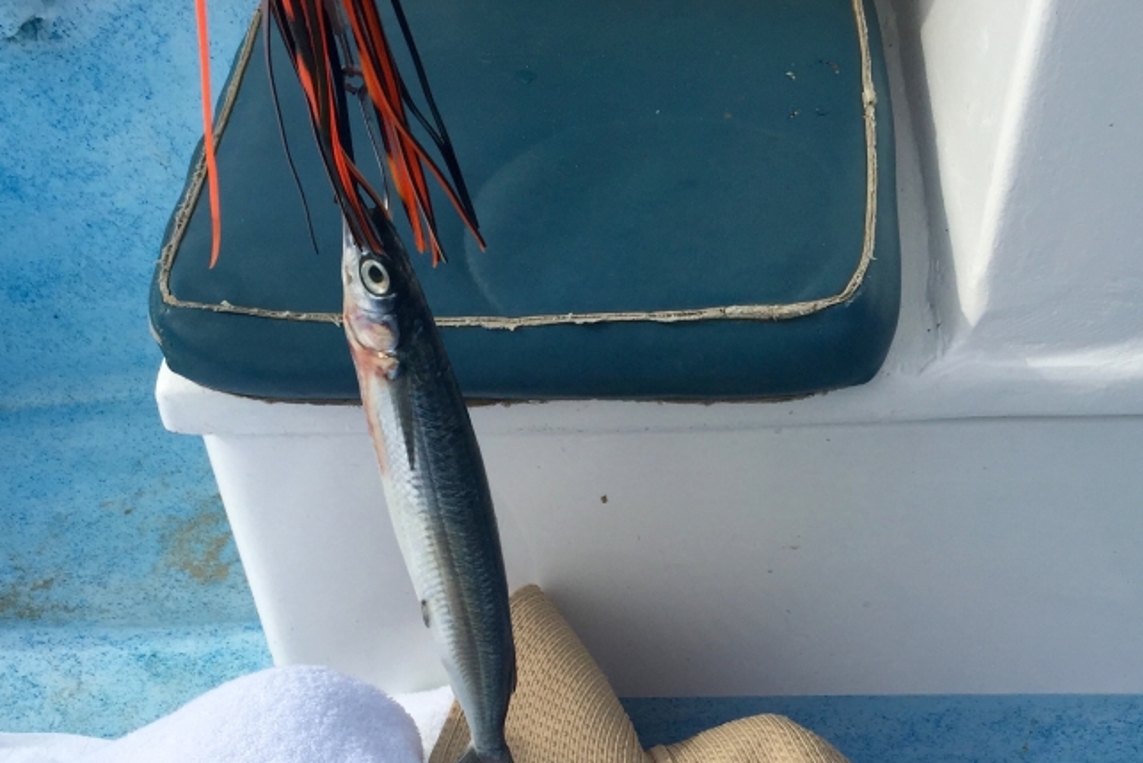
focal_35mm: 48
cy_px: 626
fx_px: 1524
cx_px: 590
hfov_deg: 41.1
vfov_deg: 27.4
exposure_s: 1/2475
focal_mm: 4.15
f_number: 2.2
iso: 32
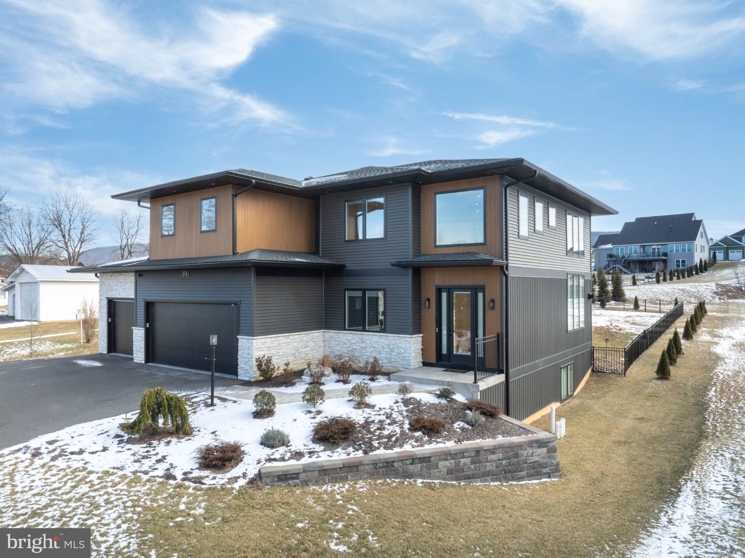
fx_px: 516
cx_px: 372
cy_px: 279
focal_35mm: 24
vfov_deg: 56.8
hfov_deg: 71.6
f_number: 7.1
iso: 100
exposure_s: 1/240
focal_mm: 12.29
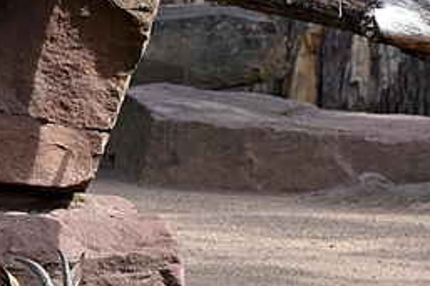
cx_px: -157
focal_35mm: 479
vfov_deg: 2.9
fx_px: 5718
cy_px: 111
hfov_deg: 4.3
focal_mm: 80
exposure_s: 1/250
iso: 250
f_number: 8
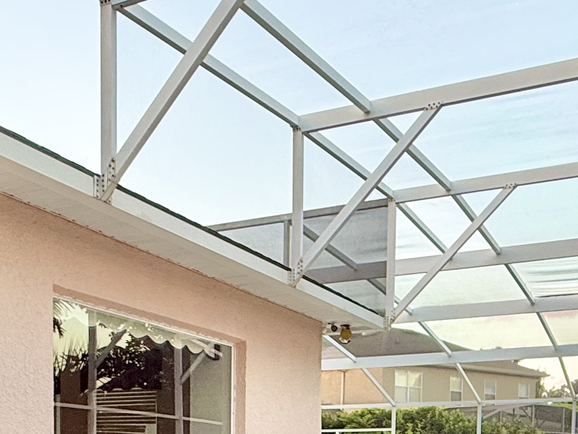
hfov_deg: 36.7
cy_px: 527
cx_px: 237
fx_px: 868
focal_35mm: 52
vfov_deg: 25.1
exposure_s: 1/99
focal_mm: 2.22
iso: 160
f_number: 2.2
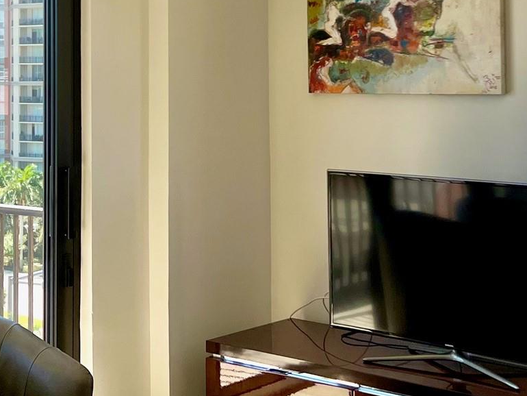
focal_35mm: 54
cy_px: 227
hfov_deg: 35.3
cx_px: 187
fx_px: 822
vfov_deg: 27.0
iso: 50
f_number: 1.5
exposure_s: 1/866
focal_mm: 5.7
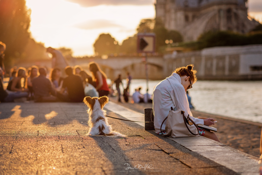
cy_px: 88
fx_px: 619
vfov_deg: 16.1
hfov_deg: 23.9
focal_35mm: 85
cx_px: 131
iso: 160
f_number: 2.2
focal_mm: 85
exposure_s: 1/6400
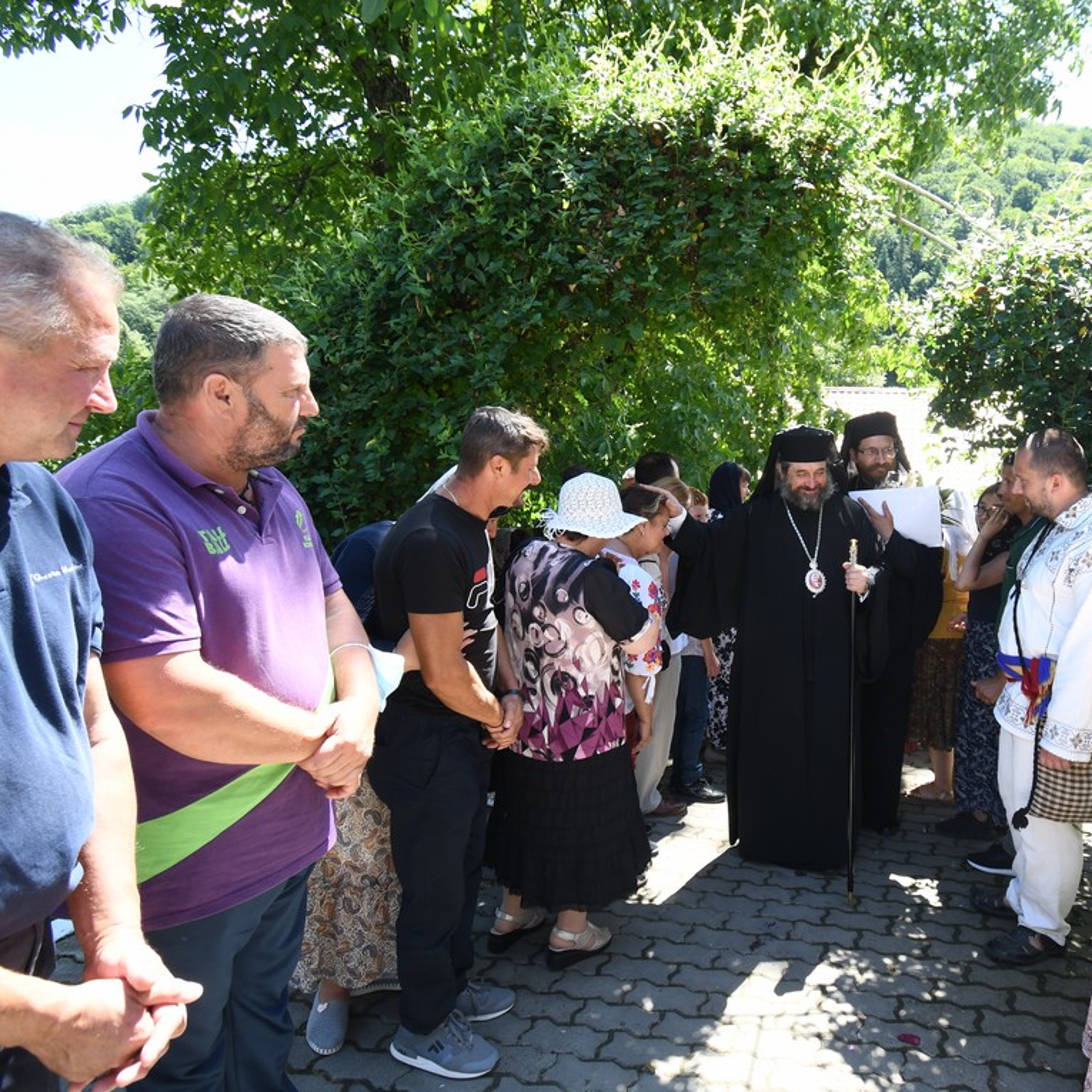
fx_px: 714
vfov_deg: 74.8
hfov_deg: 72.2
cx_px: 742
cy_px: 530
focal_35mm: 20
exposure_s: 1/200
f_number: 5
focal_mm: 10
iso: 320
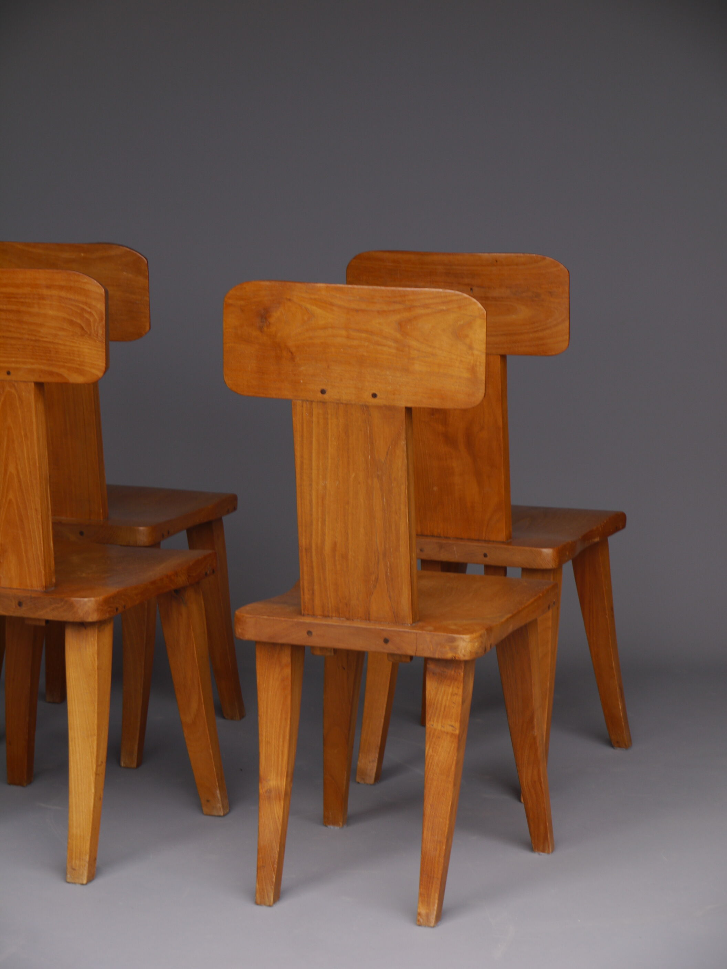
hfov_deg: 16.4
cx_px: 364
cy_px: 484
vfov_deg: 21.8
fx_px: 2520
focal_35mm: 90
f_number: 5.6
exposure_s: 1/80
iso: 100
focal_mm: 45
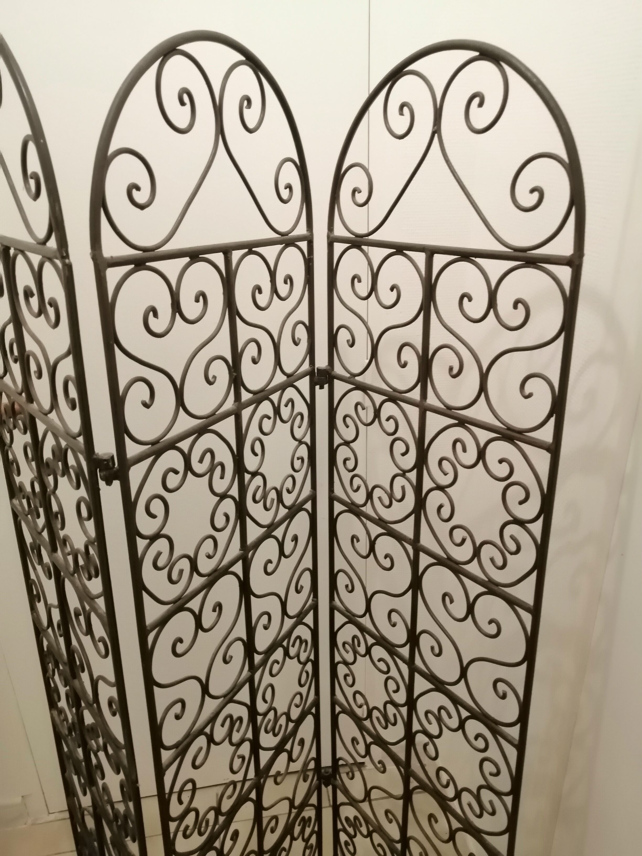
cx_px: 321
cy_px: 428
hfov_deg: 53.1
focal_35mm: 26
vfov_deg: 67.3
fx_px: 643
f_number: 1.8
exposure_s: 1/50
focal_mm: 3.96
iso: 500
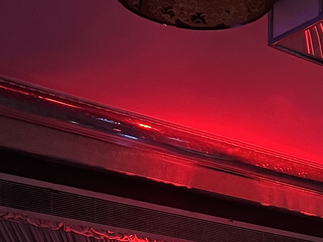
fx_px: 924
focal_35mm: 99
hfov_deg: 19.6
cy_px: 448
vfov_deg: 13.3
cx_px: 269
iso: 640
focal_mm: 5.1
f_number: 1.6
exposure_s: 1/25
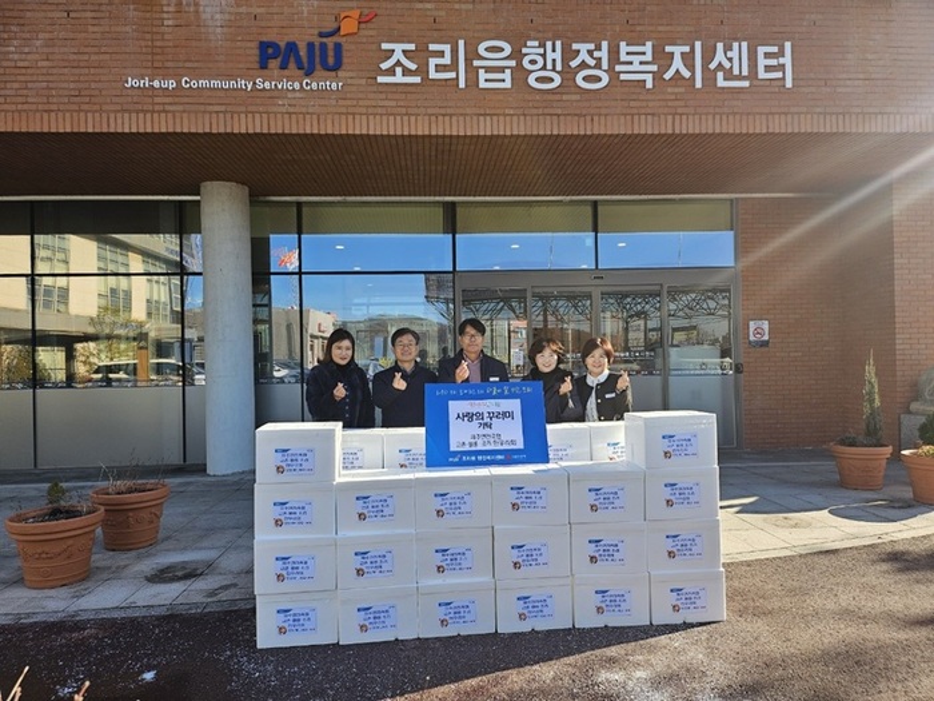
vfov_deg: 56.8
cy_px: 350
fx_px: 648
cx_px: 467
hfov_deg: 71.6
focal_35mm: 24
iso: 50
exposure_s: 1/1202
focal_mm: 5
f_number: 1.8
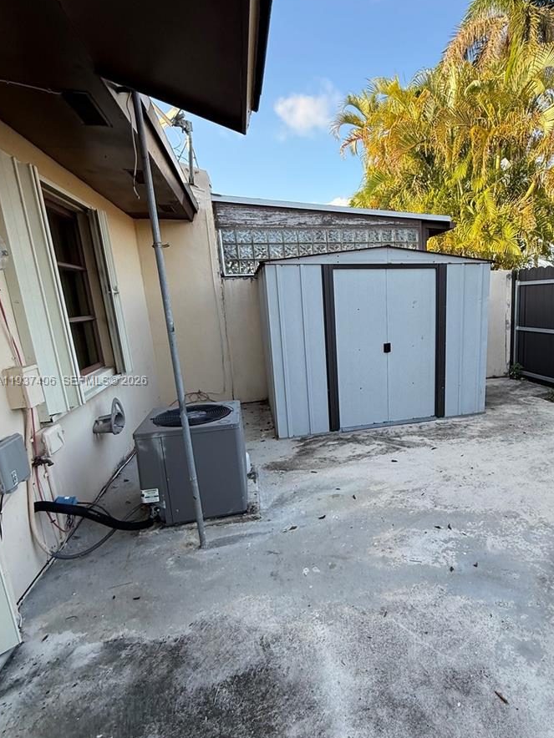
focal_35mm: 19
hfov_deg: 66.9
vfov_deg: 84.6
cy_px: 382
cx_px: 368
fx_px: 405
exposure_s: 1/262
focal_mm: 2.22
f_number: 2.2
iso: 64
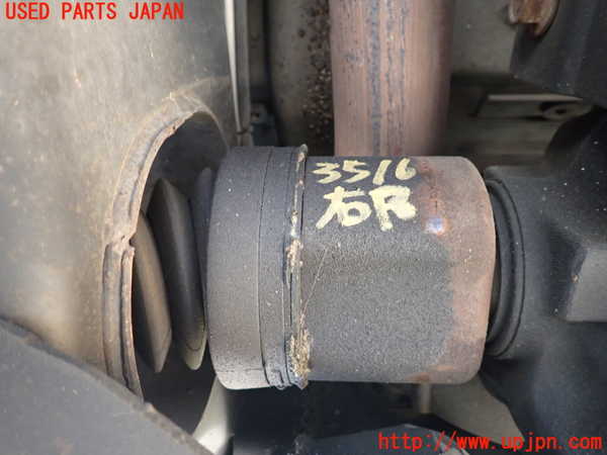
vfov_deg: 54.9
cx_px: 304
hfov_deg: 69.4
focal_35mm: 25
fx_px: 438
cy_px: 228
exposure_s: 1/30
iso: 500
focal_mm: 4.5
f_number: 2
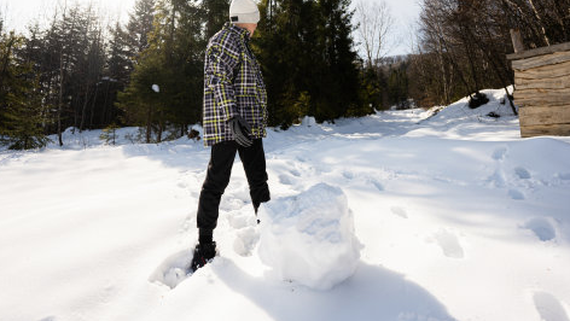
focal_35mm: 19
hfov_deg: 89.5
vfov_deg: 56.1
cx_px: 285
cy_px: 88
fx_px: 287
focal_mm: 14
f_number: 2.8
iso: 64
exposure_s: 1/2500
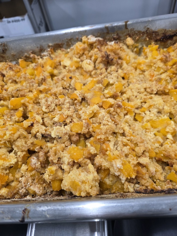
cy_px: 118
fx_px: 157
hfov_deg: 58.9
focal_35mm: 23
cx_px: 88
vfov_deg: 73.9
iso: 125
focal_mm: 6.3
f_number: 1.7
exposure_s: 1/120
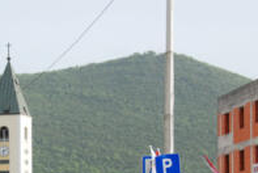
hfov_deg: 10.8
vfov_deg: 7.2
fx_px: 1364
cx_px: 54
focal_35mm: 190
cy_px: 209
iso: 400
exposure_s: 1/800
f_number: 6.3
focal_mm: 50
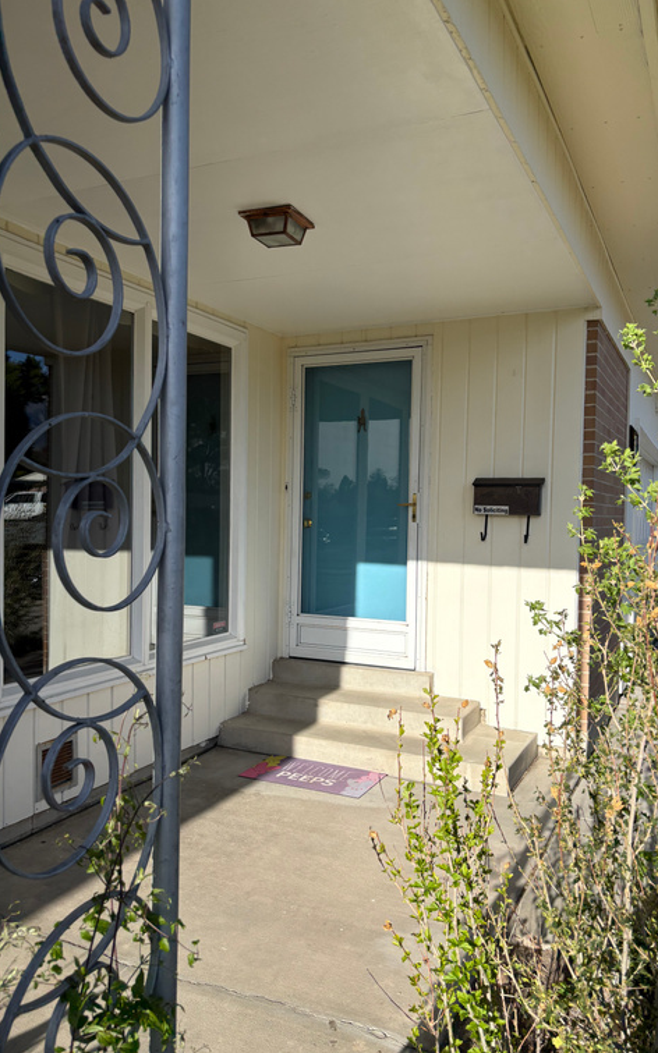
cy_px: 531
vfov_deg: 66.5
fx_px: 804
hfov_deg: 44.5
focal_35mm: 28
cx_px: 328
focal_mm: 5.96
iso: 64
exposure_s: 1/3623
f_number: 1.6
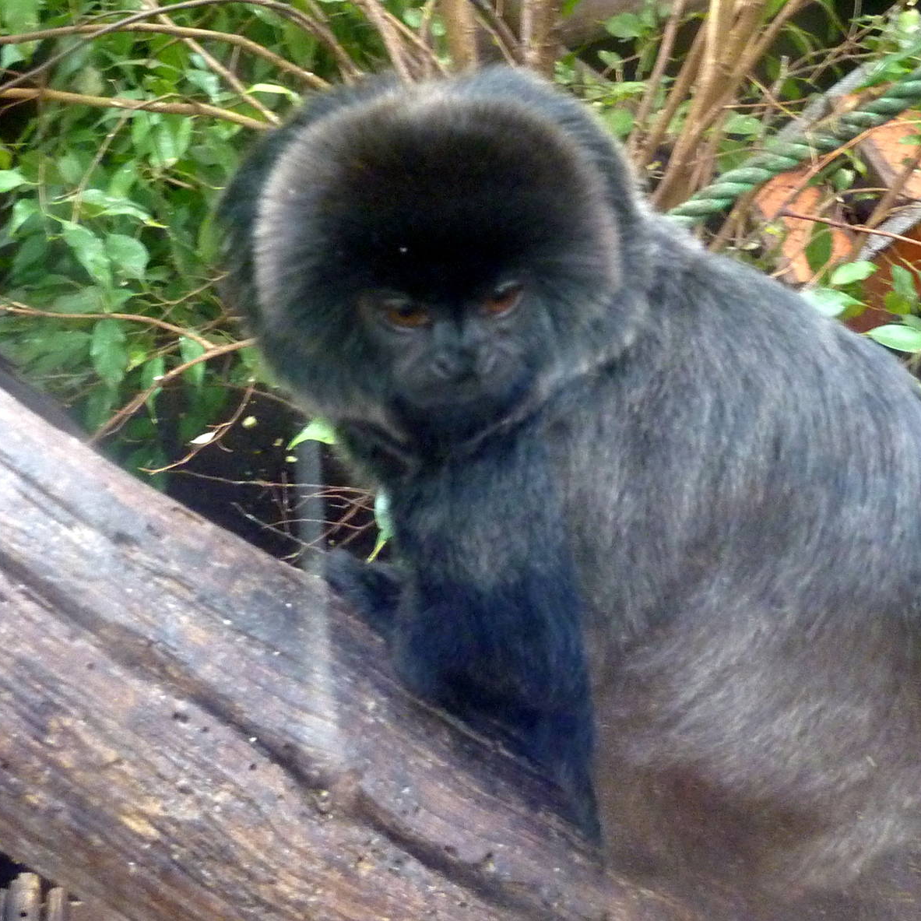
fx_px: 1475
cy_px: 455
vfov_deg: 34.7
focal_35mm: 49
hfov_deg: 34.6
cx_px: 512
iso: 400
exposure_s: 1/8
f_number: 3.4
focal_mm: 4.7
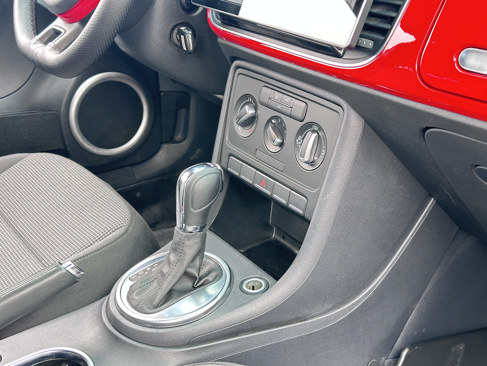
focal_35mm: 48
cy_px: 183
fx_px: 675
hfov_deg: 39.7
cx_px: 244
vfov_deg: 30.3
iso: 250
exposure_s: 1/44
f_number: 1.78
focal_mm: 6.86
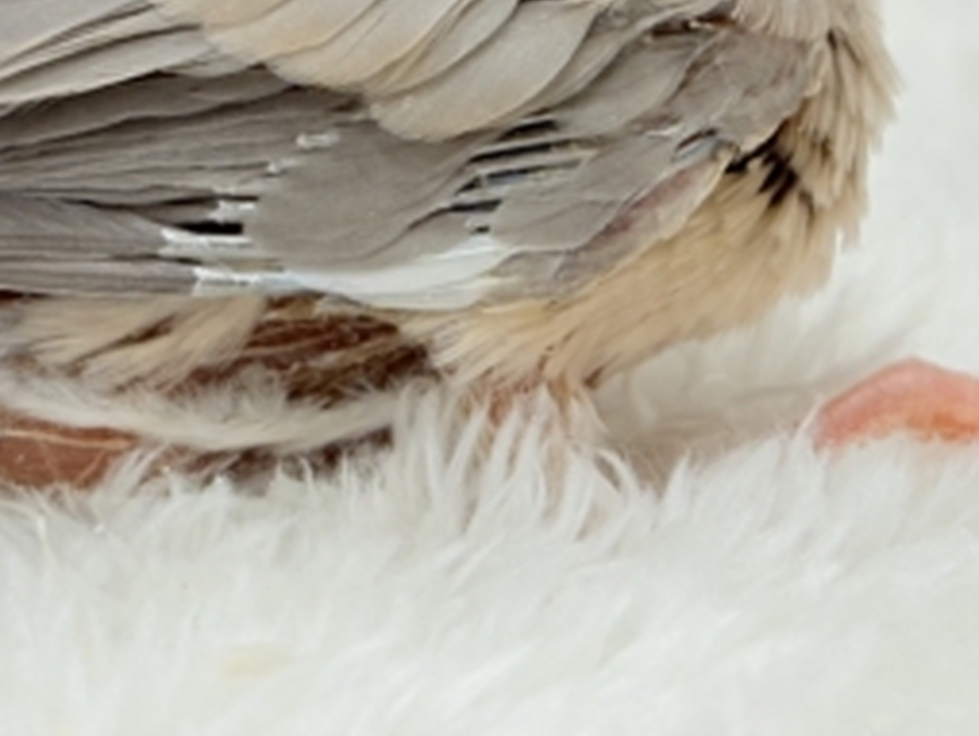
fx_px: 3708
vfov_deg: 11.3
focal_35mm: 131
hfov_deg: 15.0
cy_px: 89
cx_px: 516
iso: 80
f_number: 1.6
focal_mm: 5.96
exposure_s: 1/100
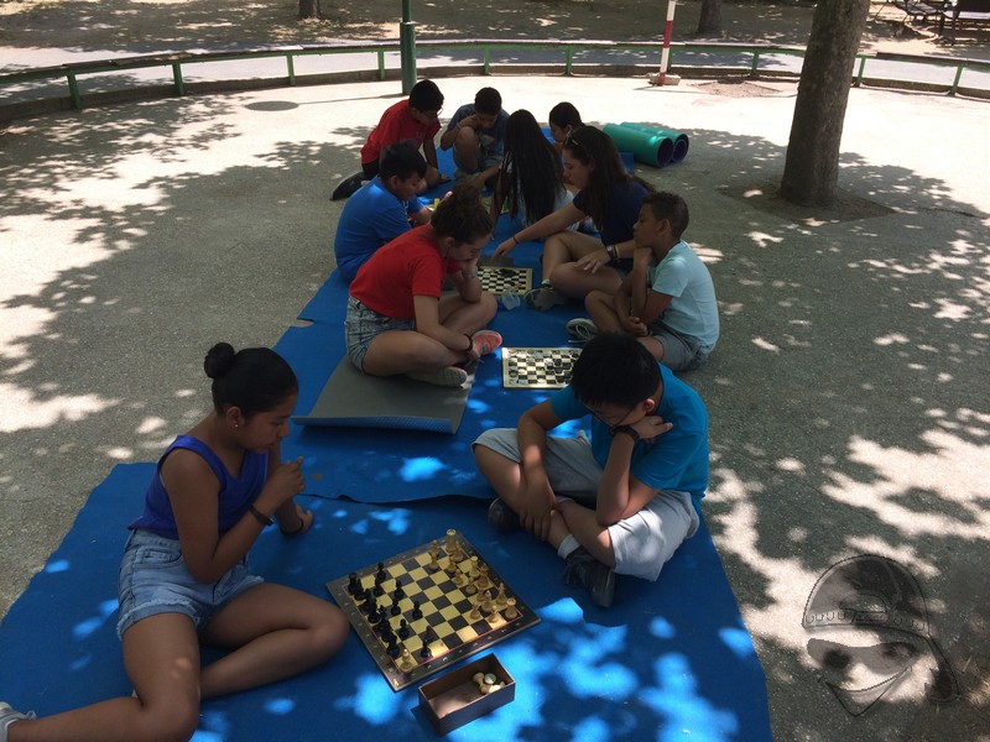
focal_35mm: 29
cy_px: 371
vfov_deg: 48.2
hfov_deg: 61.7
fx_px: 829
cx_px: 495
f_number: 2.2
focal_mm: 4.15
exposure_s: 1/820
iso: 32
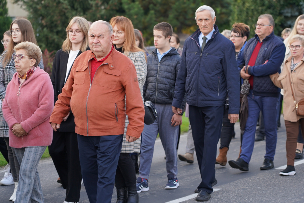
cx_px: 159
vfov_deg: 10.8
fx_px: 1073
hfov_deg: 16.1
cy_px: 93
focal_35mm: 127
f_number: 4
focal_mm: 105
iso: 320
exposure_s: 1/160
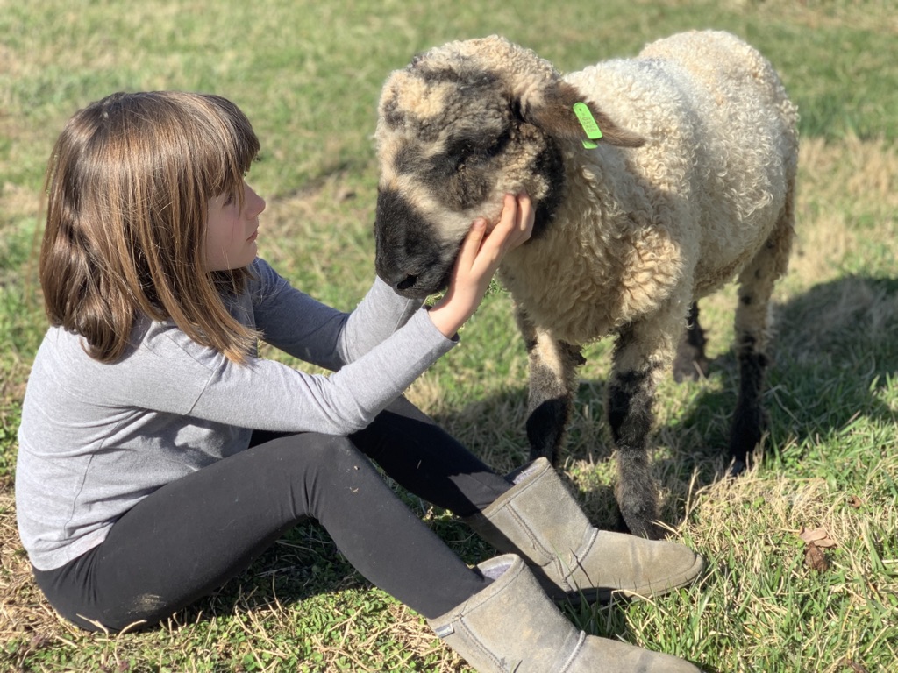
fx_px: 1349
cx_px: 449
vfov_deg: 28.0
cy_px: 336
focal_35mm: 52
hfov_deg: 36.8
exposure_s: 1/470
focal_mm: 6
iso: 16
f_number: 2.4
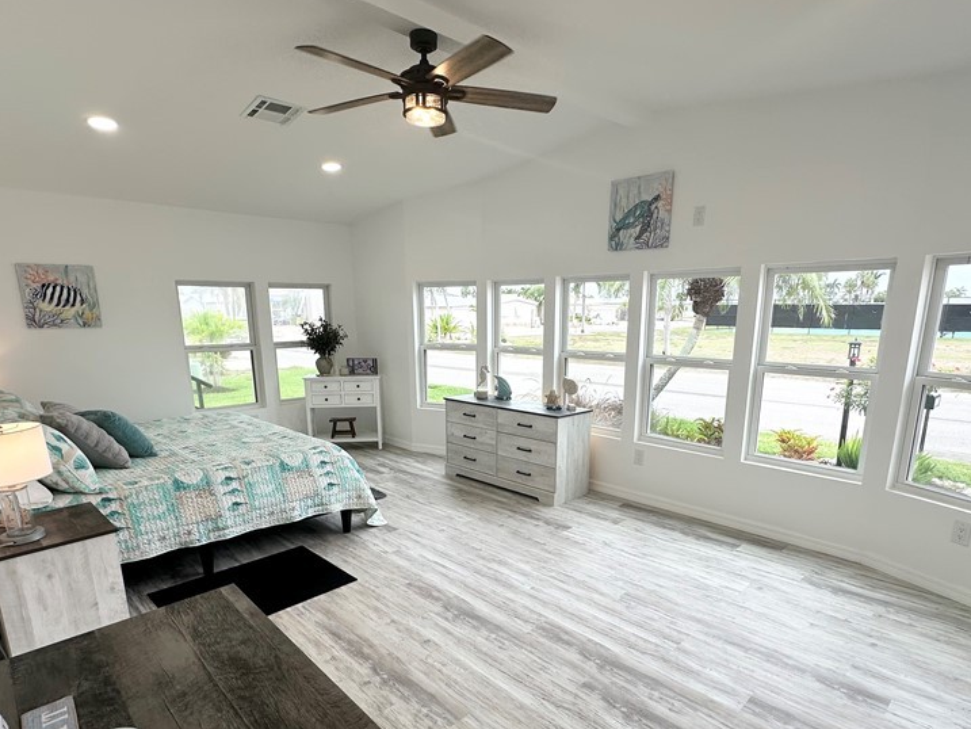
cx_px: 498
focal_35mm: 20
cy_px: 438
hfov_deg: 81.7
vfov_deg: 65.4
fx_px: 561
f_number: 2.2
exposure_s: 1/166
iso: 40
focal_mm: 2.22
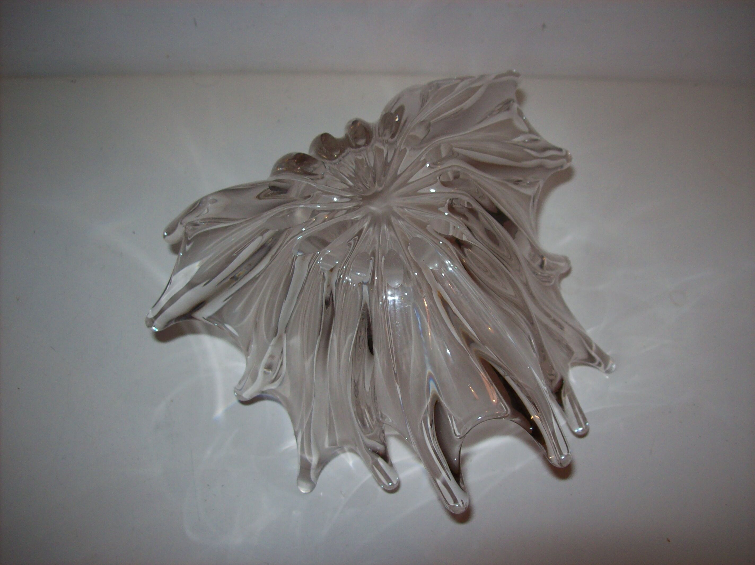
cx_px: 378
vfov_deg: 39.6
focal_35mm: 36
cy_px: 282
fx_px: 785
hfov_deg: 51.4
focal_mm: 6
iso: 80
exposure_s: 1/64
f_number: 2.7
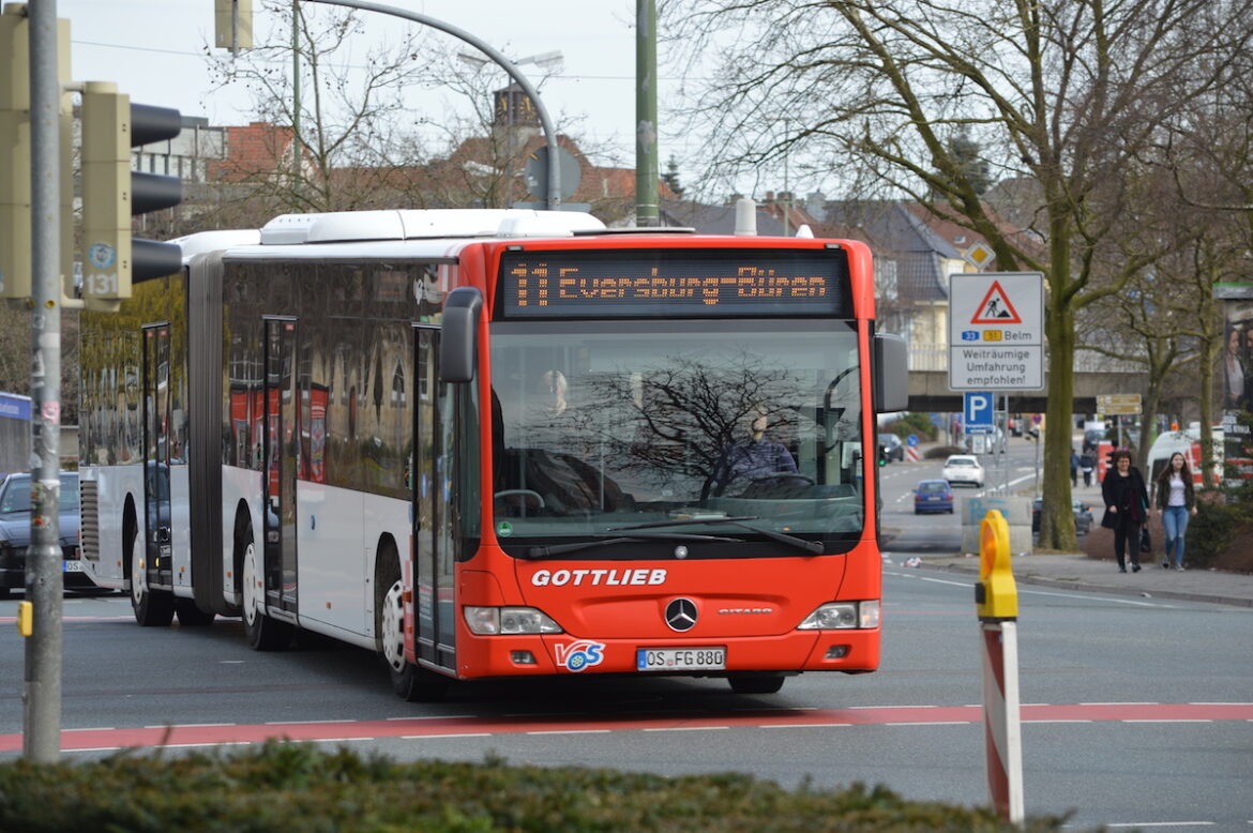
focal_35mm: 180
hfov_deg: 11.4
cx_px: 626
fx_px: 6260
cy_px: 416
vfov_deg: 7.6
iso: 100
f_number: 6.3
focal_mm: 120
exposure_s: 1/160
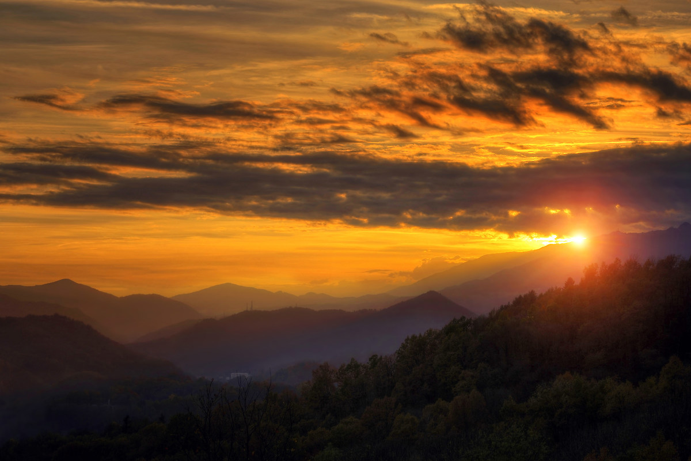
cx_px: 346
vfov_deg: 15.7
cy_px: 230
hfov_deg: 23.4
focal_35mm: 87
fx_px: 1670
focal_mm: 58
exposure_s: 1/125
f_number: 8
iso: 100
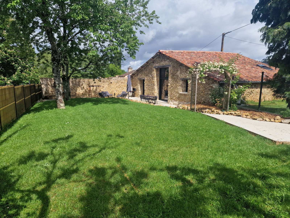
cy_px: 109
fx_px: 193
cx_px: 145
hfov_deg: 73.9
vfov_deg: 58.9
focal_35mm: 23
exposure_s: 1/1564
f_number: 1.8
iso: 50
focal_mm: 6.4
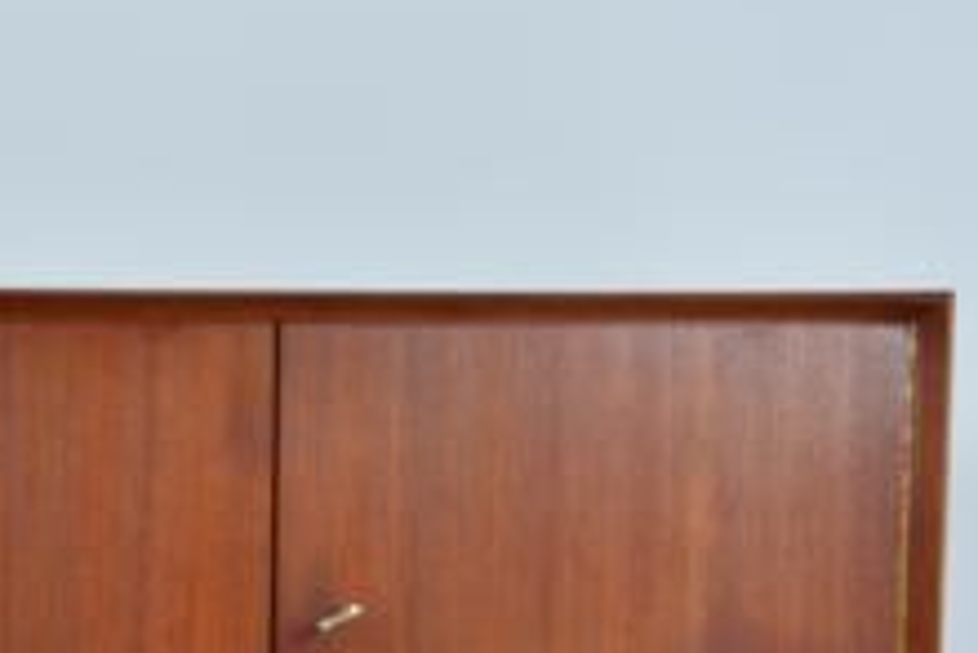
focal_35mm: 102
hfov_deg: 19.0
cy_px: 866
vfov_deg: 12.9
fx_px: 2783
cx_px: -129
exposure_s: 1/160
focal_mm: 25
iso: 320
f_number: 10
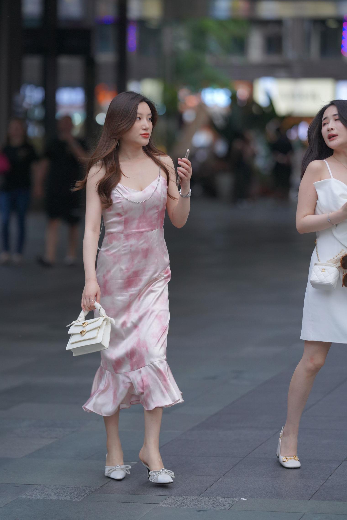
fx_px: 1952
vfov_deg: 15.2
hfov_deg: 10.2
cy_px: 260
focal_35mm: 135
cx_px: 174
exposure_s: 1/1250
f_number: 2.2
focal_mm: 135
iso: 1000
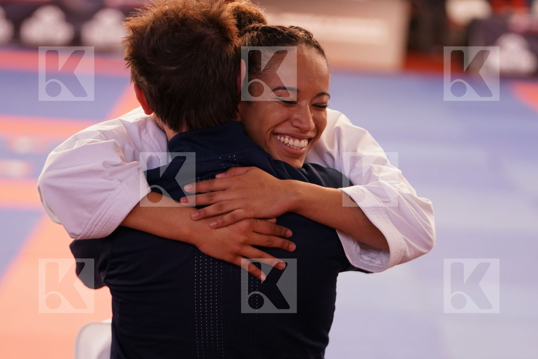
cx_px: 269
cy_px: 180
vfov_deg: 9.7
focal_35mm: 142
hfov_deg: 14.4
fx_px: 2122
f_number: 2.8
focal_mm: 95
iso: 2000
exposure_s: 1/500
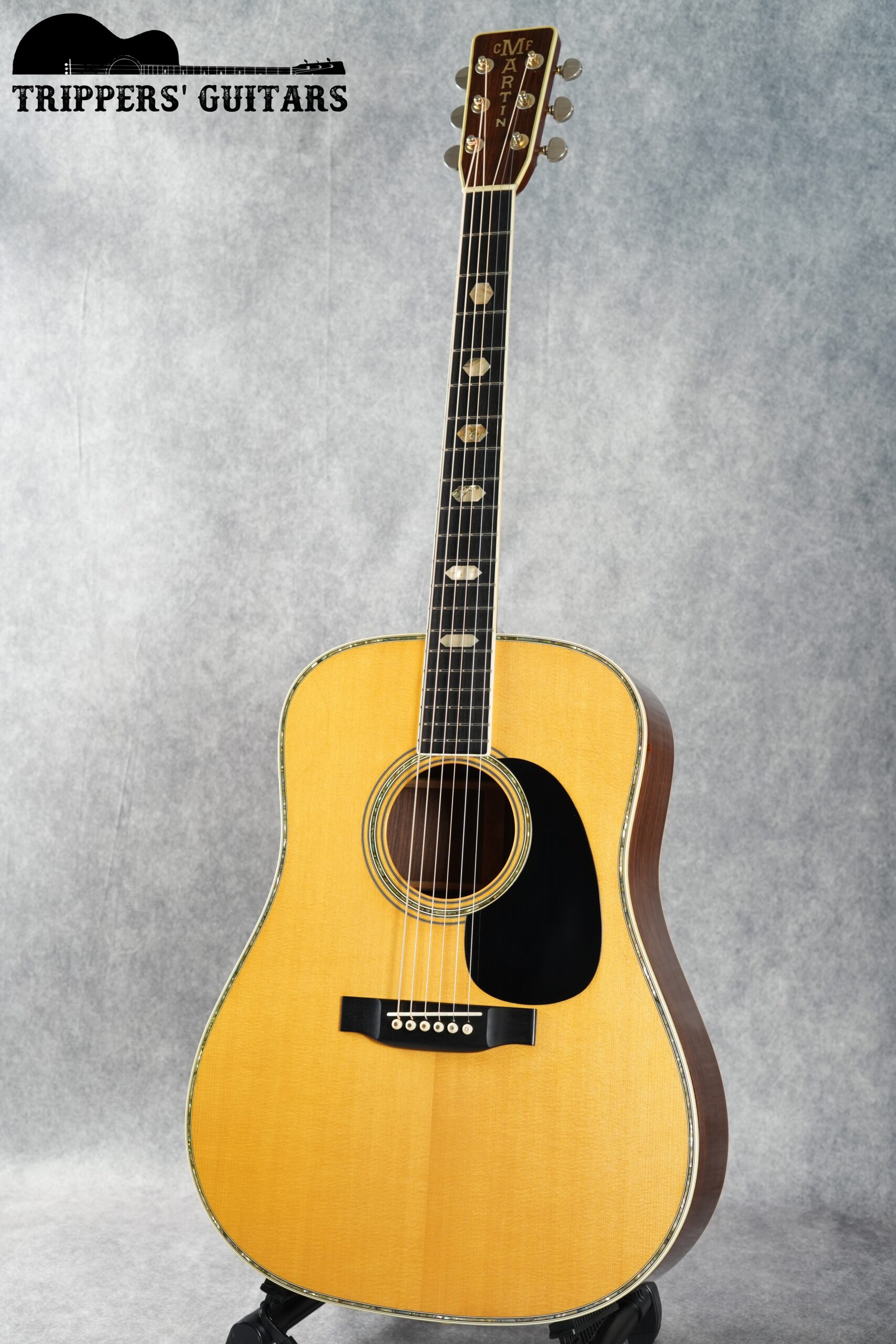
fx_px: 1866
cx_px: 448
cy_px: 672
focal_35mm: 50
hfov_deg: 27.0
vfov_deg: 39.6
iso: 400
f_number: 6.3
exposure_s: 1/1.6
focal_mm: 50
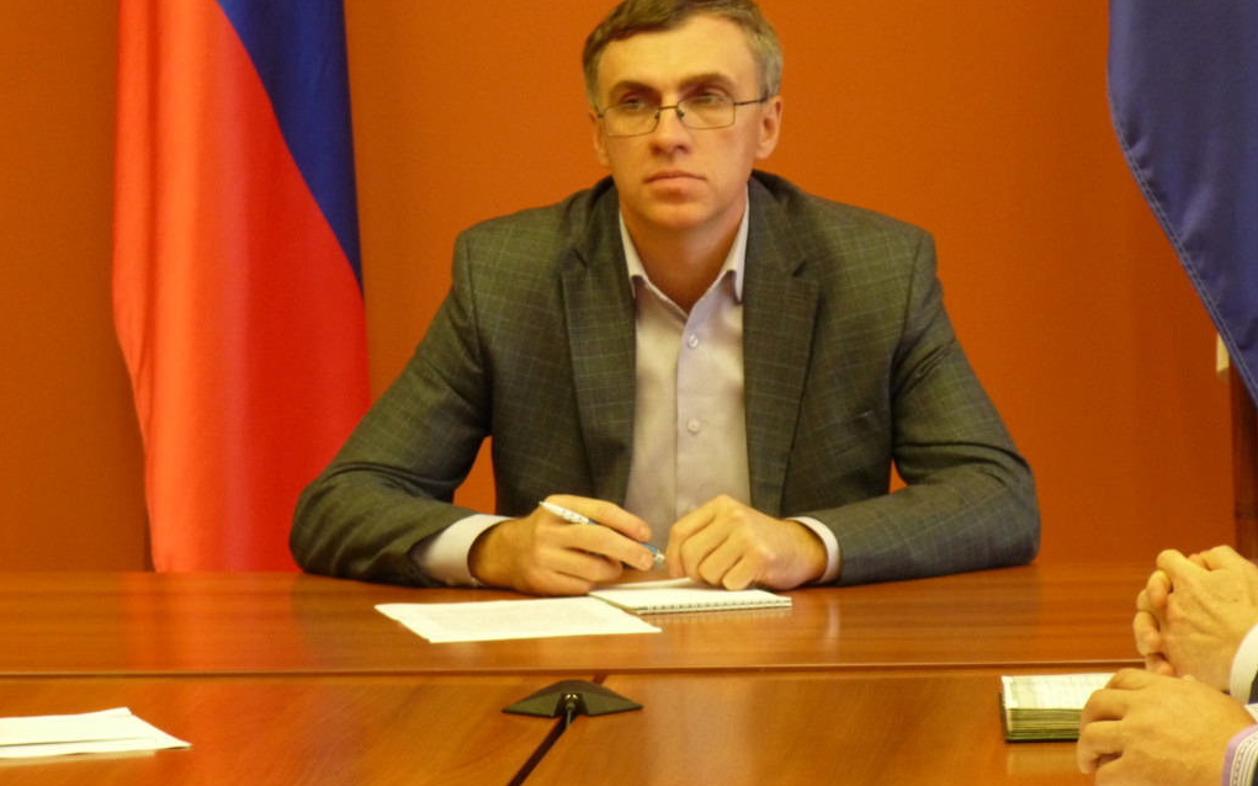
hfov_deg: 9.6
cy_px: 329
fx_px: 7474
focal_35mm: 218
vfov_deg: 6.0
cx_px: 628
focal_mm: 36.4
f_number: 3.7
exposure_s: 1/20
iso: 400
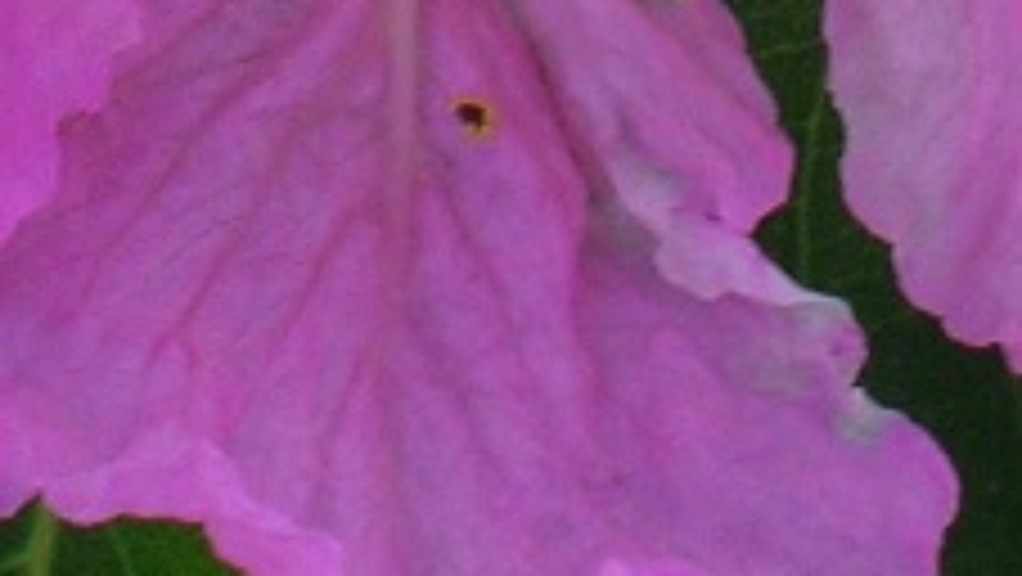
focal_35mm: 361
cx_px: 311
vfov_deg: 3.3
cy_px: -1503
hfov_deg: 6.0
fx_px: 9789
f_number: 5.9
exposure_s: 1/37.5
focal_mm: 9.7
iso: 50
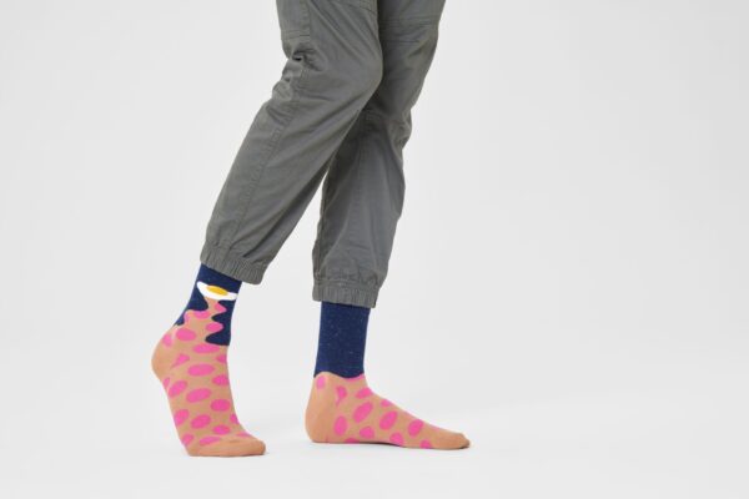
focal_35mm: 105
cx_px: 374
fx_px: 2184
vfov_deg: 13.0
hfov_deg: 19.5
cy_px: 250
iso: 100
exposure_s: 1/125
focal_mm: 105
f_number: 11
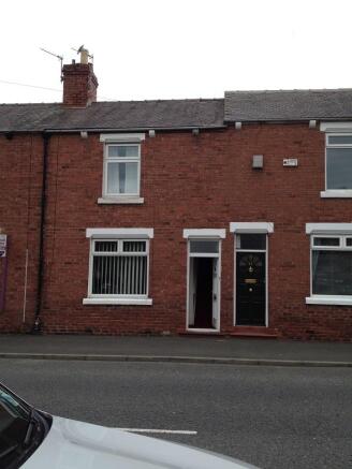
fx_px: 474
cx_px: 176
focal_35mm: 35
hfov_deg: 40.7
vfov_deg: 52.6
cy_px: 234
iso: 64
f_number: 2.4
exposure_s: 1/880
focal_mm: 4.28
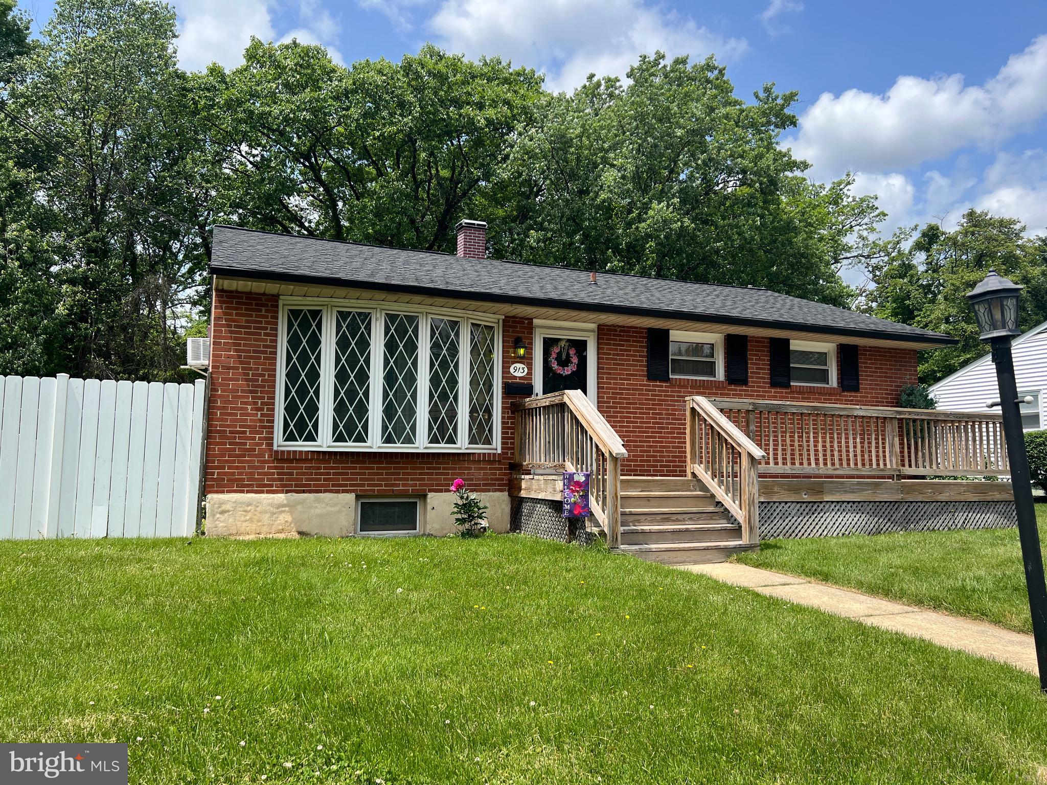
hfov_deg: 67.3
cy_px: 392
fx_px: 786
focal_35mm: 26
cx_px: 524
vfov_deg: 53.1
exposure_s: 1/3077
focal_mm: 5.7
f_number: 1.5
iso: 50
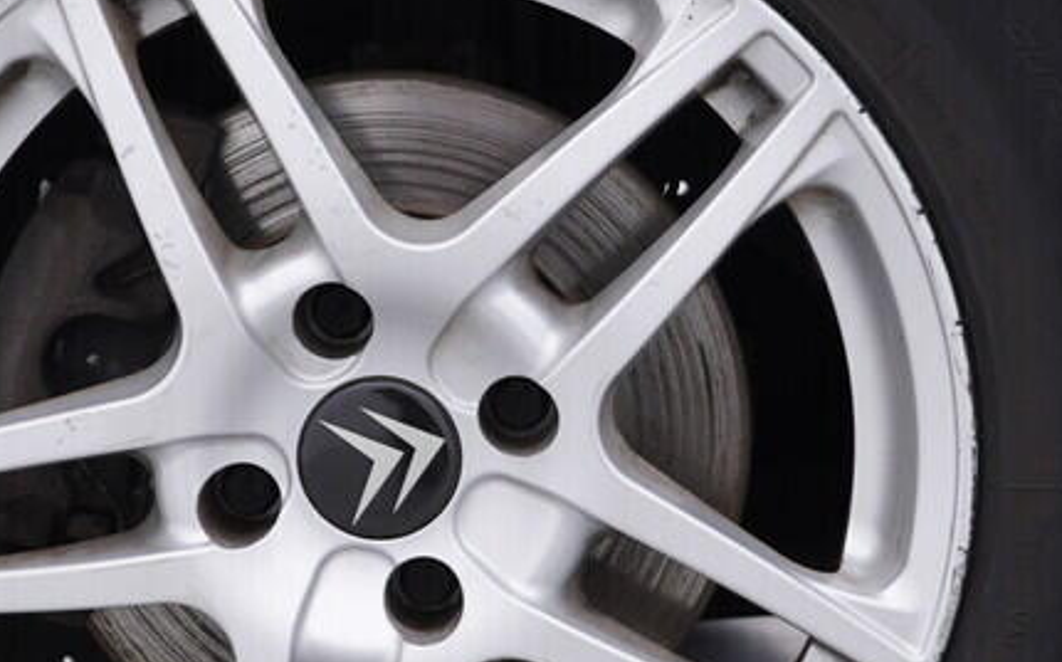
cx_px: 501
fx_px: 3557
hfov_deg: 17.0
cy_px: 316
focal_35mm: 123
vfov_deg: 10.6
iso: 125
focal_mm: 24
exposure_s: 1/60
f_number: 3.5
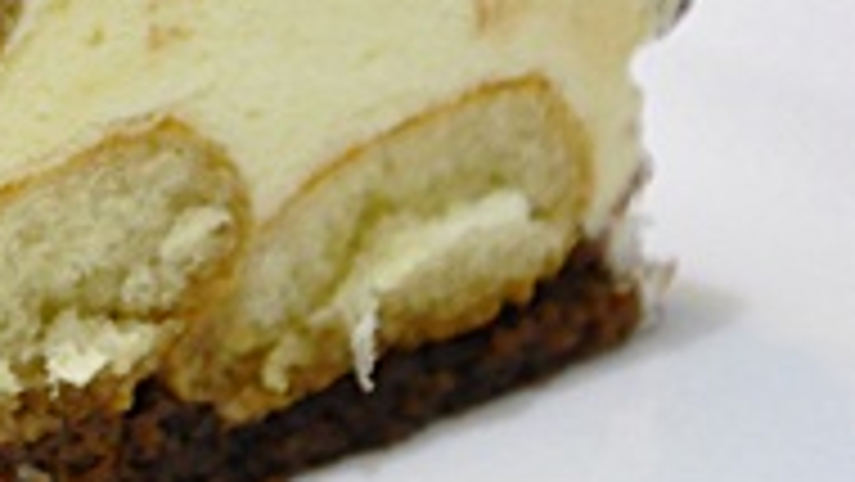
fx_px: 12808
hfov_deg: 3.8
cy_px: 5
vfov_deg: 2.2
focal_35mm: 565
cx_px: -279
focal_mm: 105
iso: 2000
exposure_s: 1/60
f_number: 5.6
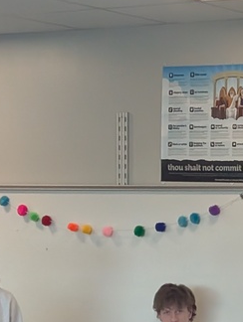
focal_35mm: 155
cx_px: 345
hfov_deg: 9.4
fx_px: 1447
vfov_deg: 12.4
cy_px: 379
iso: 215
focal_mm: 6.9
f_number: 1.68
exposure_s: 1/151
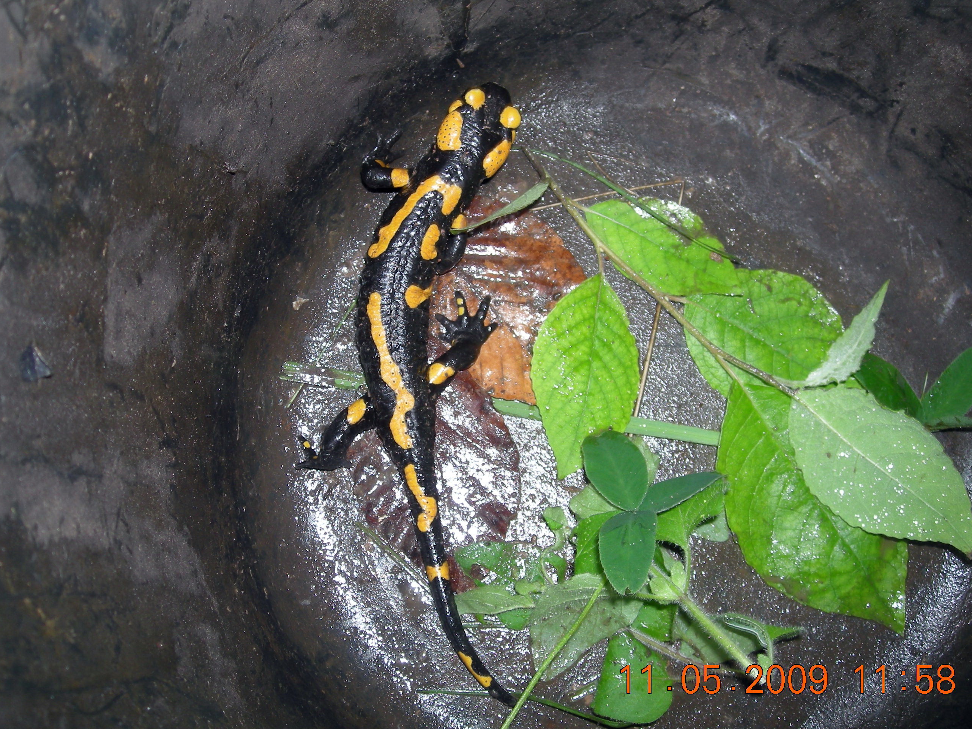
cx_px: 422
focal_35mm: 42
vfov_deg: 34.3
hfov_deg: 44.7
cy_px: 333
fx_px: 1179
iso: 50
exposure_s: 1/30
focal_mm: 5.7
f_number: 2.8
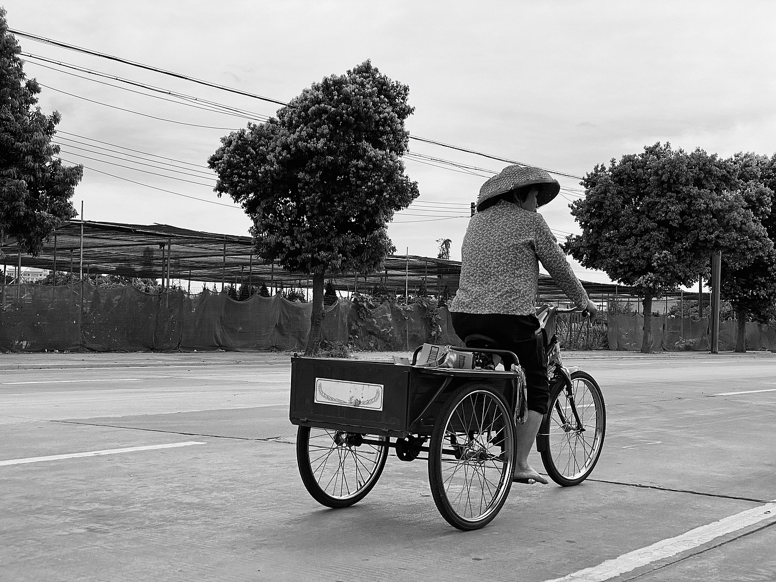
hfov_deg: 36.8
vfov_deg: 28.0
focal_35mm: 52
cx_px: 388
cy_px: 291
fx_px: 1166
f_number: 2
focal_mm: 6
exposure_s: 1/1546
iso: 20
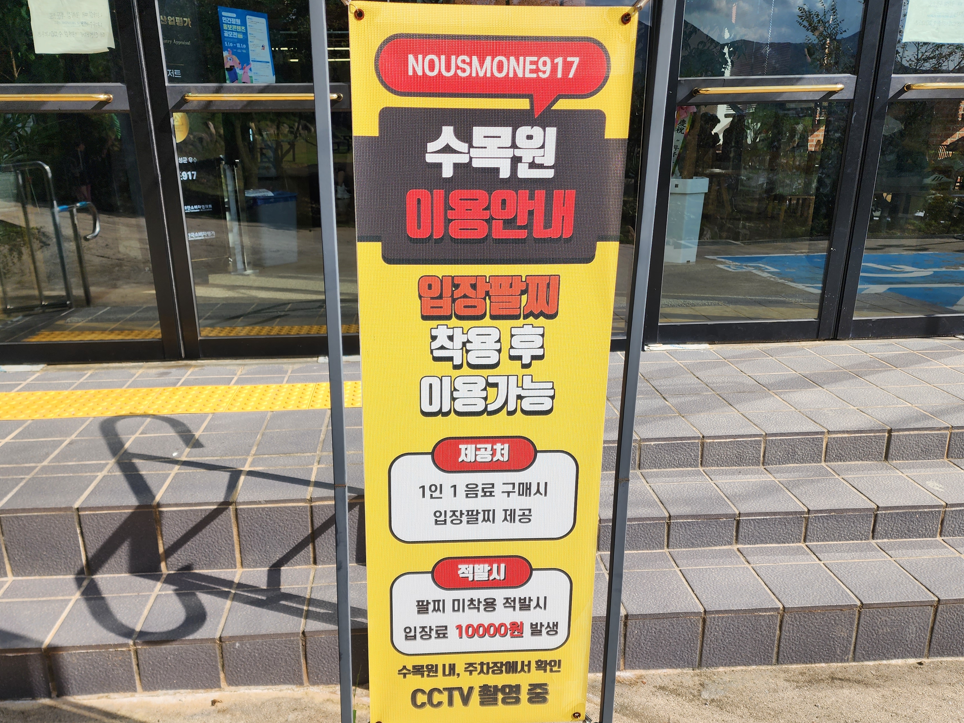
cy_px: 399
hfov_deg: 65.2
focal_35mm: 27
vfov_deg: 51.3
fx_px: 752
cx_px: 442
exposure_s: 1/1011
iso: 12
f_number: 1.8
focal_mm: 6.4
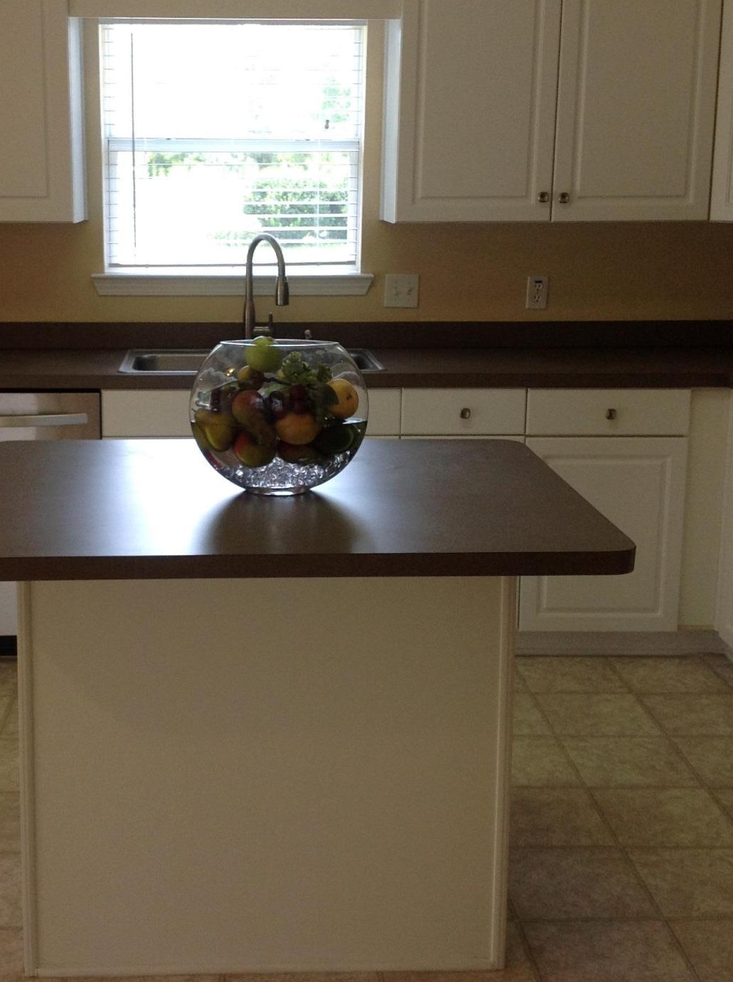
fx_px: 1444
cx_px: 269
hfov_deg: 28.4
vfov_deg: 37.5
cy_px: 415
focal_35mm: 51
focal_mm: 4.28
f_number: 2.4
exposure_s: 1/120
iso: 100
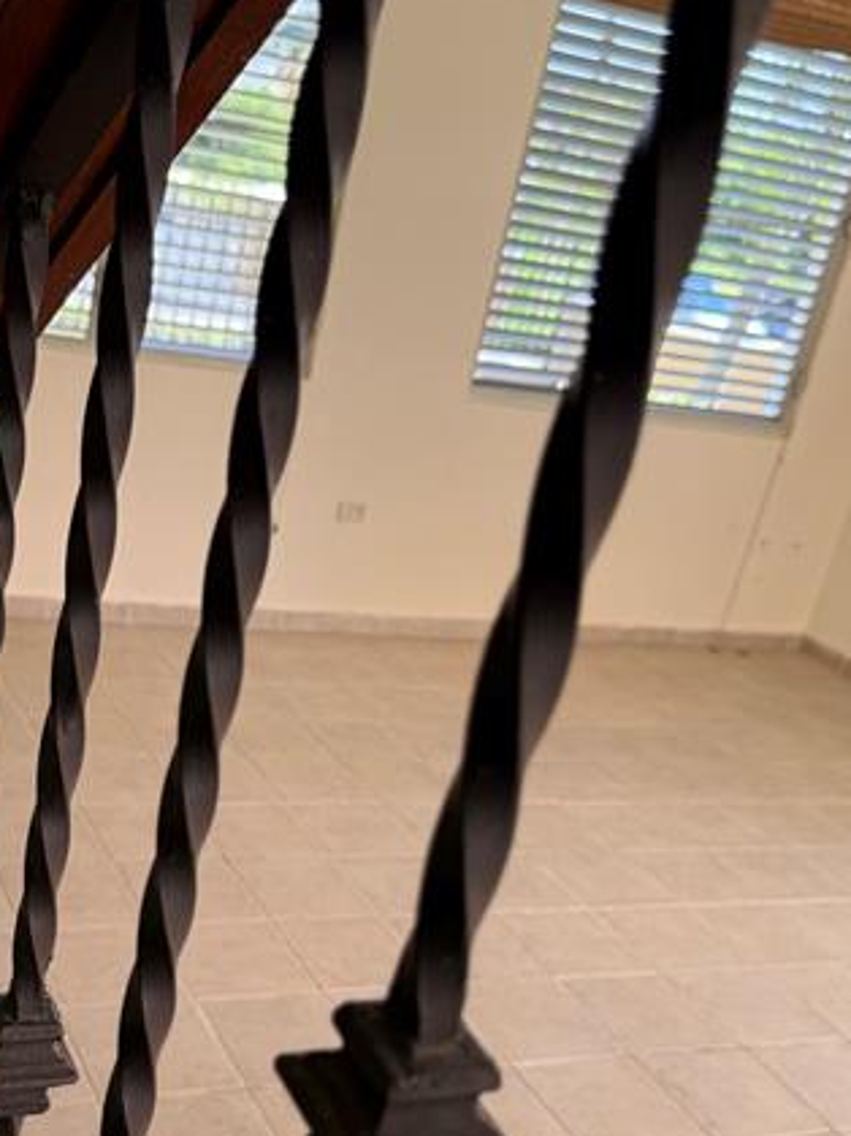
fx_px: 1443
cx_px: 222
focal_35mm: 44
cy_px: 805
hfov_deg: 32.3
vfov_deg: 42.1
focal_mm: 6.76
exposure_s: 1/138
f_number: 1.78
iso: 80
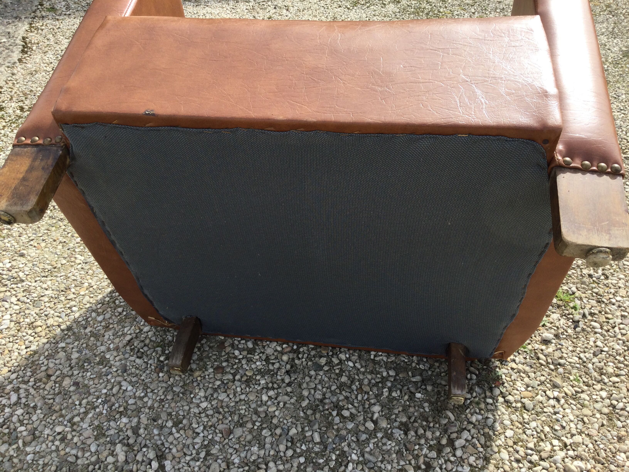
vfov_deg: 45.4
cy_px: 236
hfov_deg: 58.4
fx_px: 563
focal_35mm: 31
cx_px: 314
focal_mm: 3.3
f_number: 2.4
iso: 25
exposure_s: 1/440
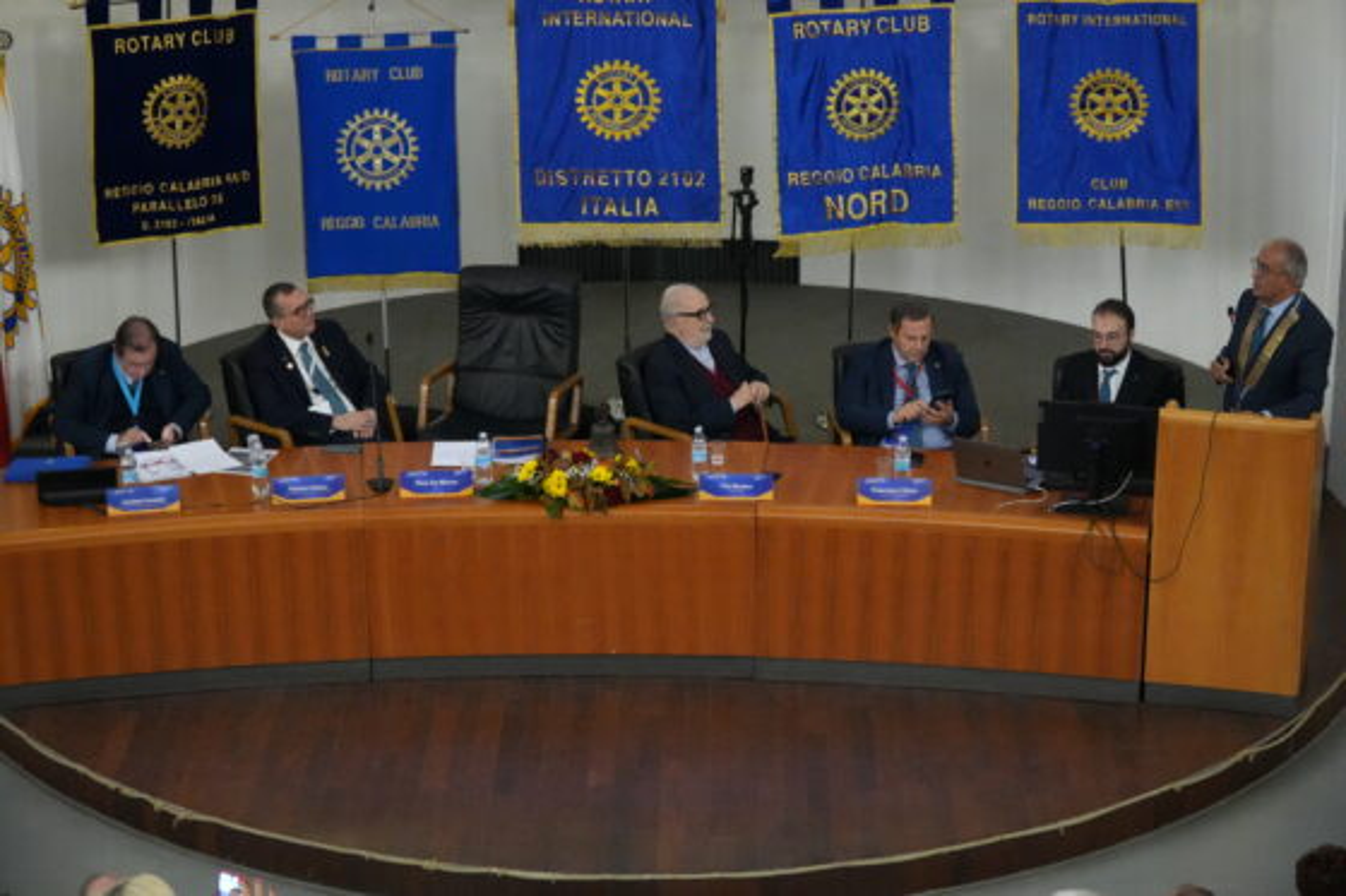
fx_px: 2747
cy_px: 448
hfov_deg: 27.5
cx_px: 673
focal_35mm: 74
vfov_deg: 18.5
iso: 6400
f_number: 4.5
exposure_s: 1/100
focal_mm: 49
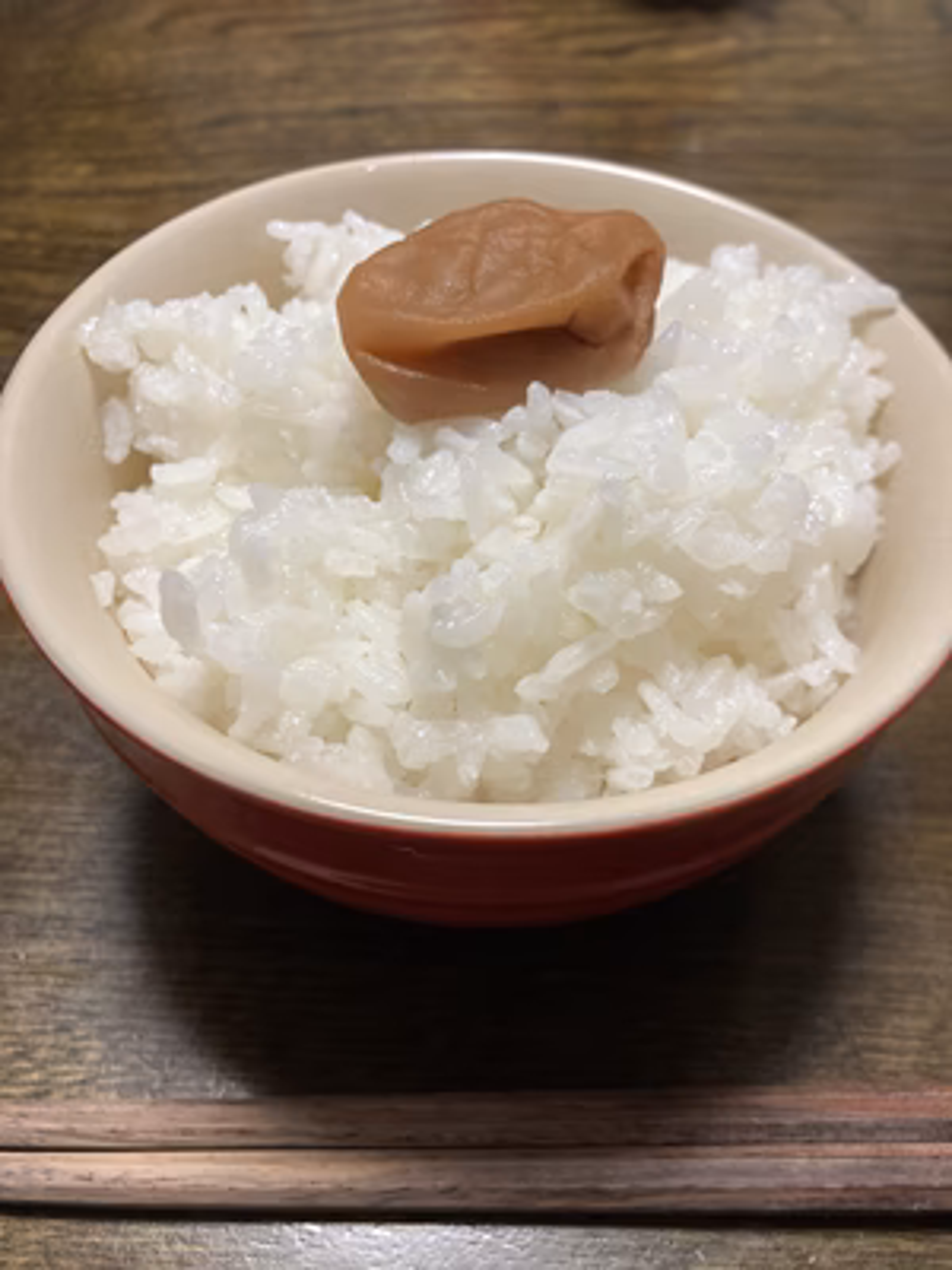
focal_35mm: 28
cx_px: 476
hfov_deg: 49.7
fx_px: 1027
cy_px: 635
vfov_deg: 63.4
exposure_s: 1/50
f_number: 1.8
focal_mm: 3.99
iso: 125
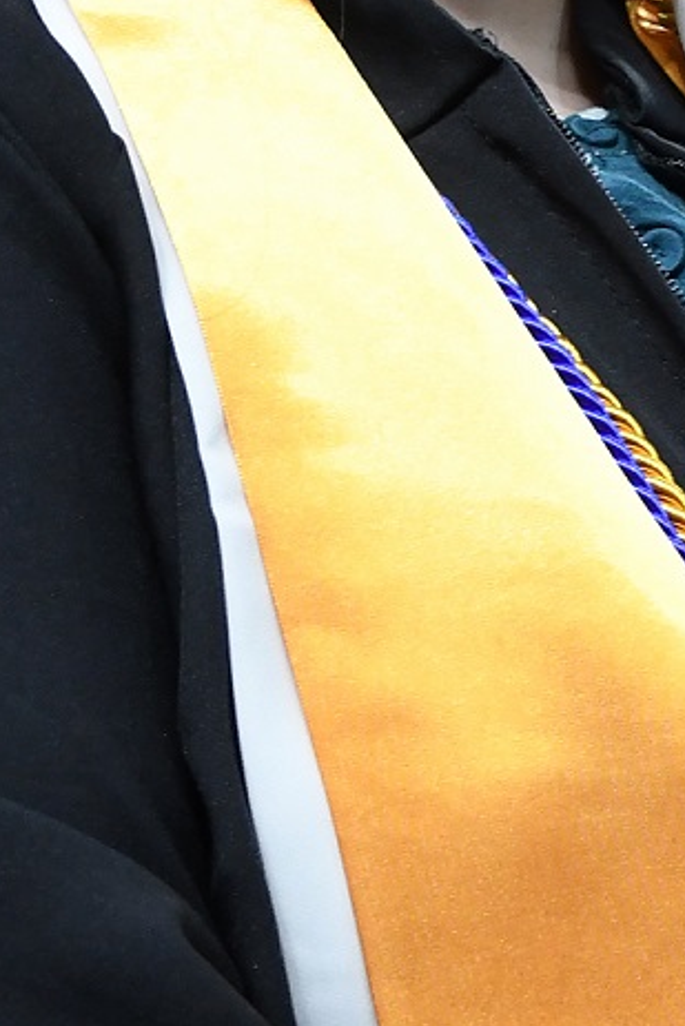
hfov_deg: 3.5
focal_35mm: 394
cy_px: 533
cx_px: 787
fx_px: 11236
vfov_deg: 5.2
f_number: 5
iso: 1000
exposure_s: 1/80
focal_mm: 52
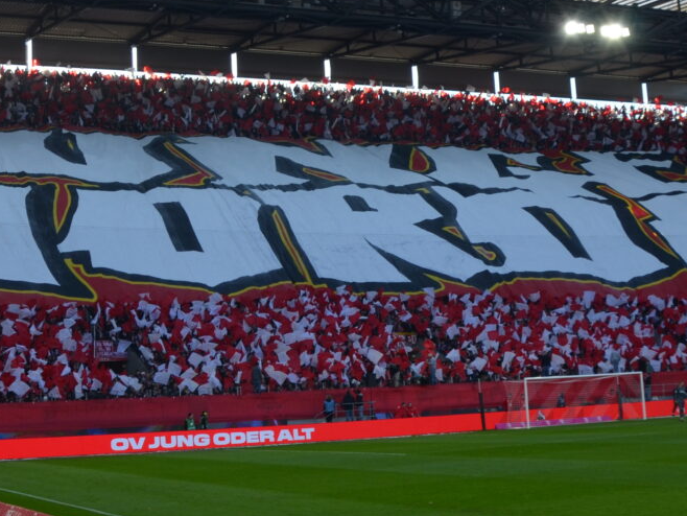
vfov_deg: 23.2
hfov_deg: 30.5
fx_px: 1251
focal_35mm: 63
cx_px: 244
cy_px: 170
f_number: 8
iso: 200
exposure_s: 1/250
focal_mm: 18
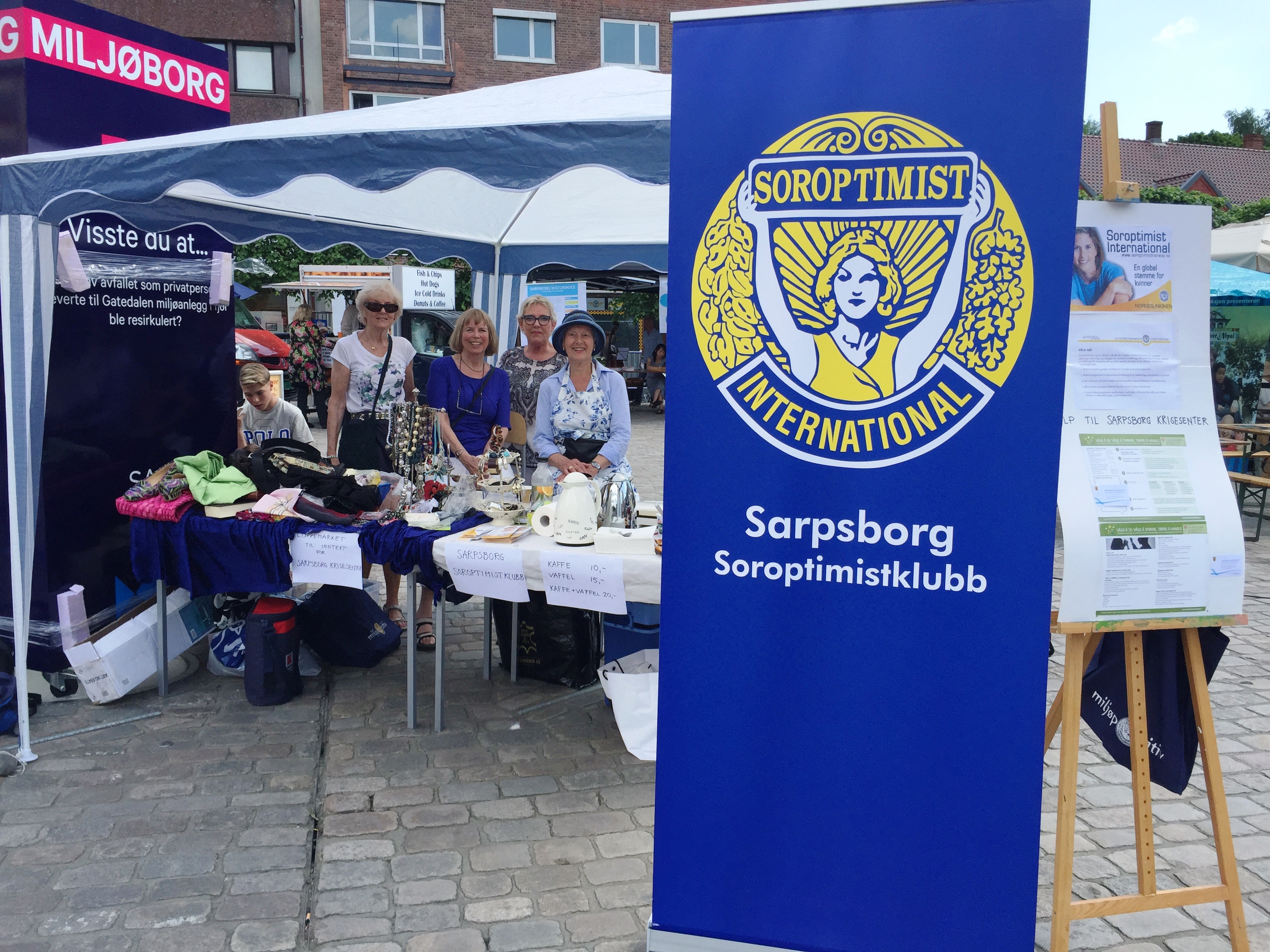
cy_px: 476
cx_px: 635
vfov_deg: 48.2
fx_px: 1064
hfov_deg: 61.7
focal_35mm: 29
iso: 32
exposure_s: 1/1236
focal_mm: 4.15
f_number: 2.2
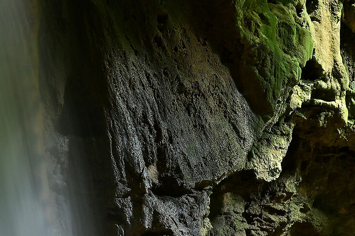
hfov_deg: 17.6
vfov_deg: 11.7
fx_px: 1143
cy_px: 230
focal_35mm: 116
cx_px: 238
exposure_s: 1.3
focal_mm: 35
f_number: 9
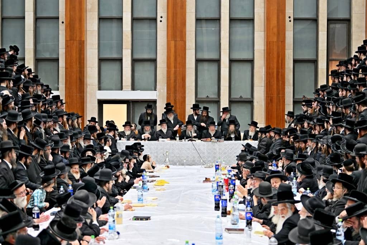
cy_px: 122
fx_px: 714
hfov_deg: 28.8
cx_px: 184
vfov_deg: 19.5
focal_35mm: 70
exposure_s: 1/250
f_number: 2.8
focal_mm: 70
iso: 640
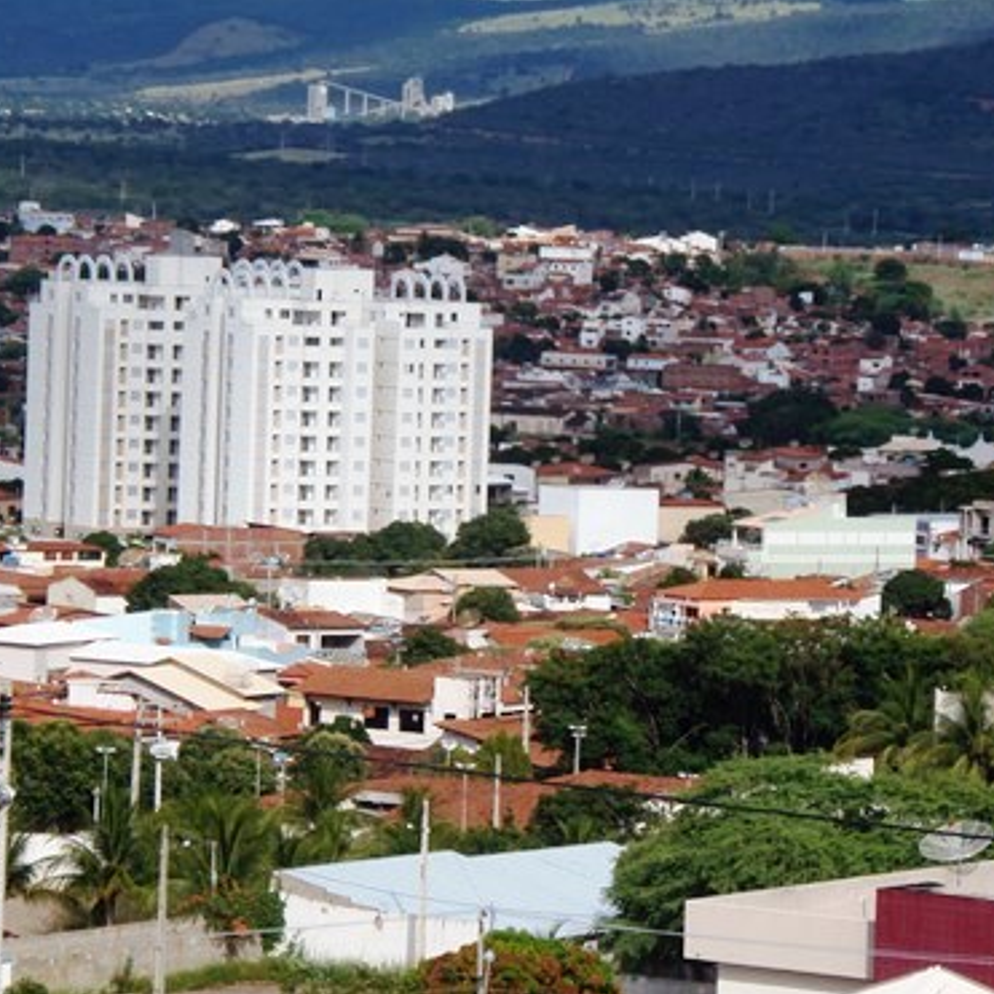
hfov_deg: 8.0
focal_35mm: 219
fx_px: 7115
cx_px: 461
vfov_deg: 8.0
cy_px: 497
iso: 64
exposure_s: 1/500
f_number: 4.9
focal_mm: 34
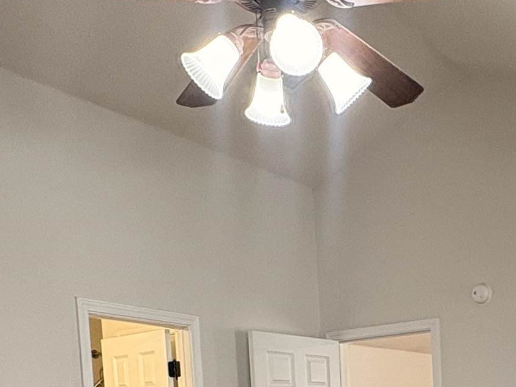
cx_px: 439
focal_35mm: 51
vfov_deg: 24.4
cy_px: 524
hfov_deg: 35.8
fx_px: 760
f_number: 2.2
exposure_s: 1/60
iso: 160
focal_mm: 2.22
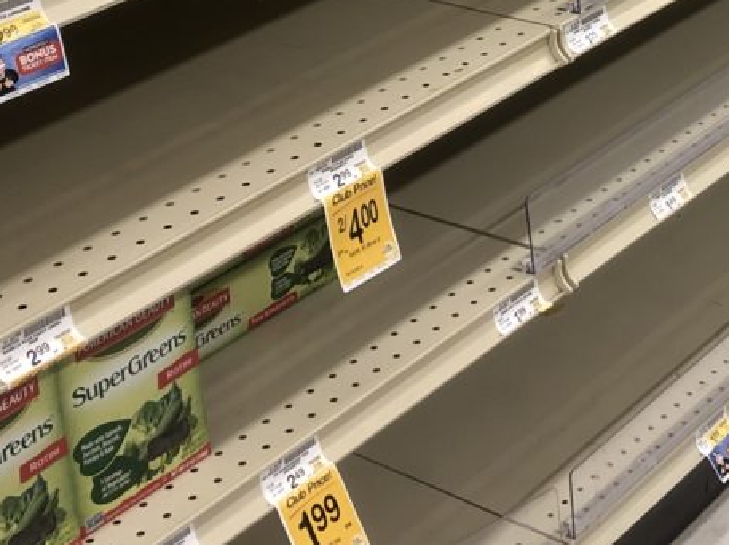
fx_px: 1936
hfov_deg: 20.8
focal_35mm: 92
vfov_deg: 15.5
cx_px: 681
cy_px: -80
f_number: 1.8
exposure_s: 1/30
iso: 25
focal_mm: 3.99
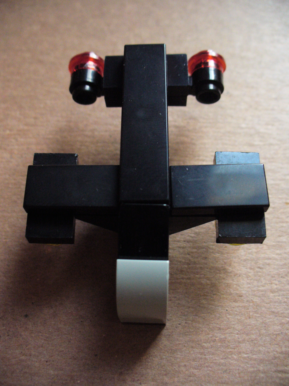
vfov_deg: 50.1
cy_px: 193
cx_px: 144
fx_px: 412
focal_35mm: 37
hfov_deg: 38.7
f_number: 2.8
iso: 400
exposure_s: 1/60
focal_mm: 6.1
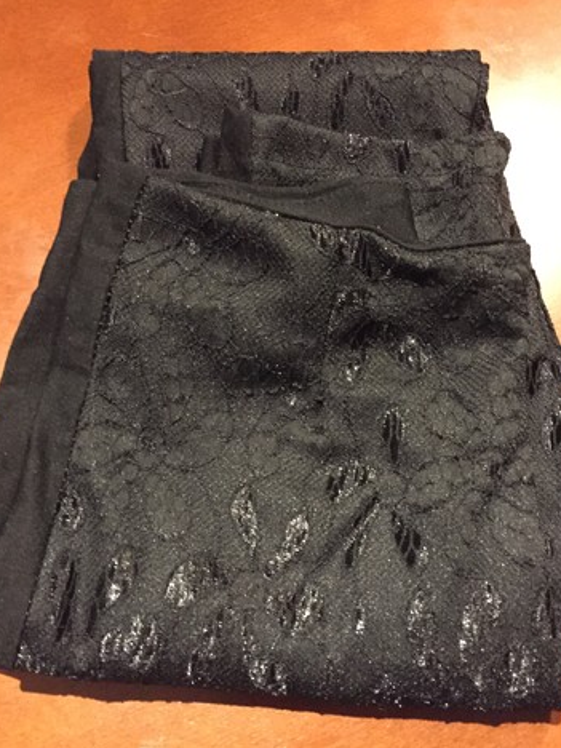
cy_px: 387
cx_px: 292
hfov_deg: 45.4
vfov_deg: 58.3
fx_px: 670
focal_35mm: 31
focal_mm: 4.15
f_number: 2.2
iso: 1600
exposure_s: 1/17
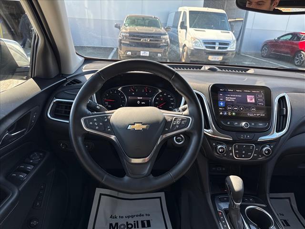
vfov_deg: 56.8
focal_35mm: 24
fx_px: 211
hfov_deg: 71.6
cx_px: 152
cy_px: 114
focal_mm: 6.76
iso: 50
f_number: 1.78
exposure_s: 1/121
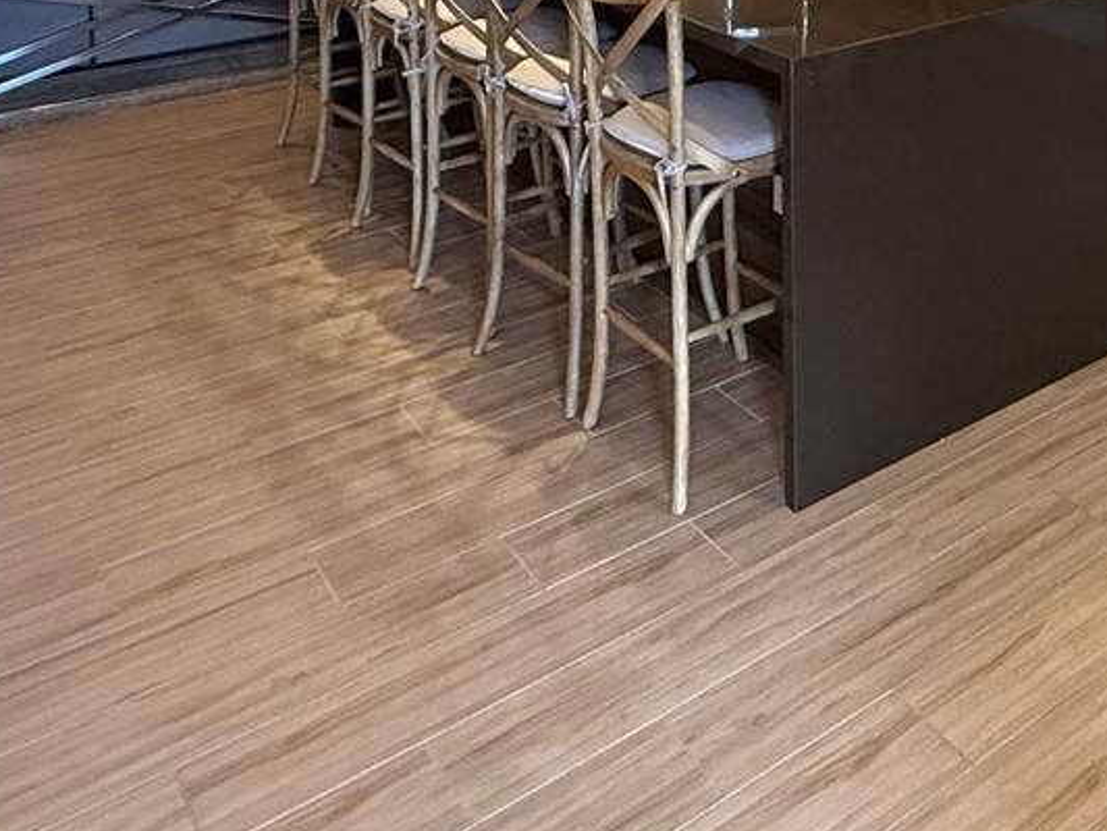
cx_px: 939
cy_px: -260
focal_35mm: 42
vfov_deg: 28.1
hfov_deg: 42.1
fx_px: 1343
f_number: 2.2
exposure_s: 1/120
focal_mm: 2.22
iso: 400
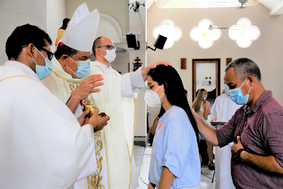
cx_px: 142
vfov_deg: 34.2
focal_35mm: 39
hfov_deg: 49.6
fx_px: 307
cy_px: 94
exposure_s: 1/125
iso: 2200
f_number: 3.8
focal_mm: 26
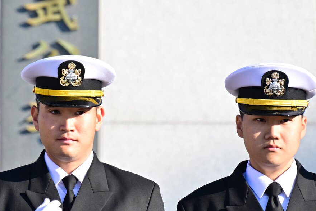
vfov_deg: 1.6
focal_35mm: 884
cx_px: 75
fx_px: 7759
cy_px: 122
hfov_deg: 2.3
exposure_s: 1/1000
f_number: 8
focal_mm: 370
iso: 800
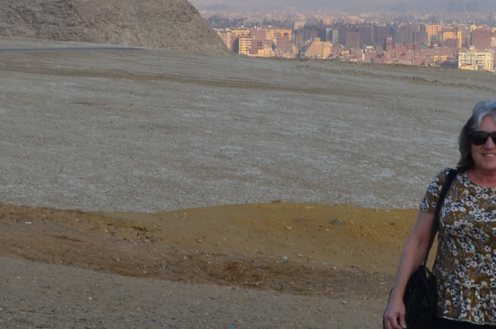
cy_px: 113
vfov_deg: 8.5
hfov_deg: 12.8
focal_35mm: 160
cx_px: 390
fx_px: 2200
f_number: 11
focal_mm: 26
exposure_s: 1/125
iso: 125
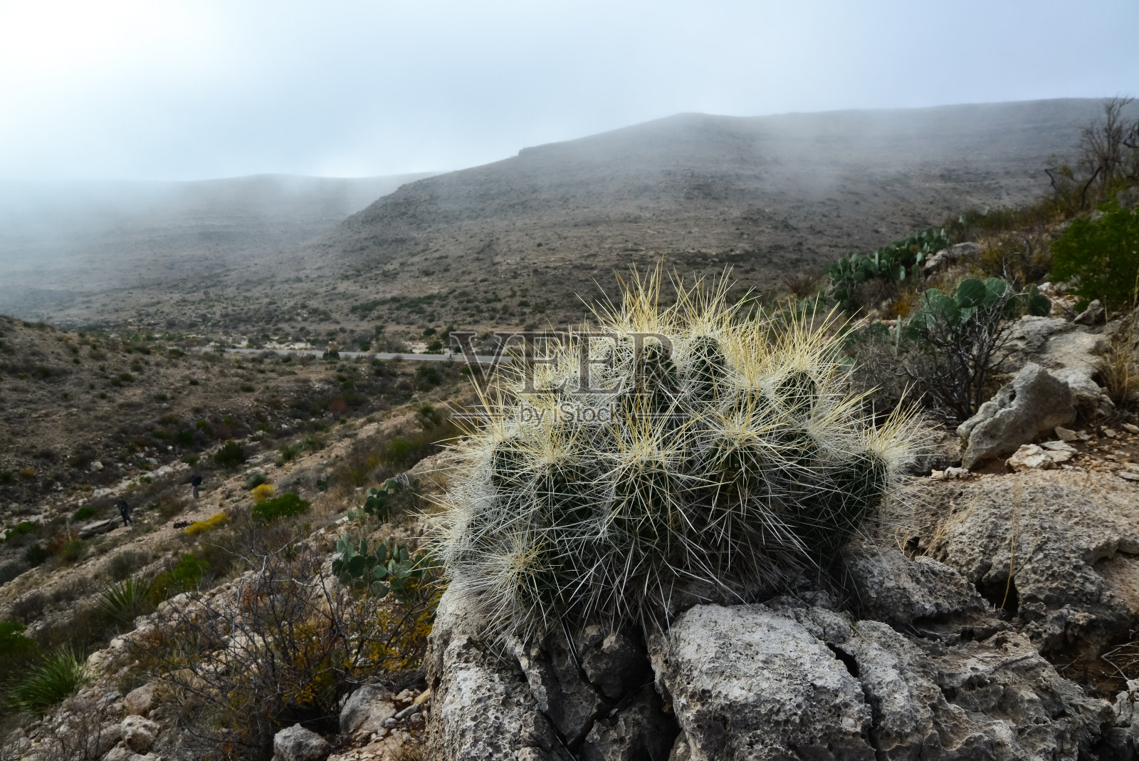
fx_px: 760
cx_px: 570
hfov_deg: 73.7
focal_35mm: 24
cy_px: 380
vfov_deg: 53.2
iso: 800
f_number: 16
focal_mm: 24
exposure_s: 1/500
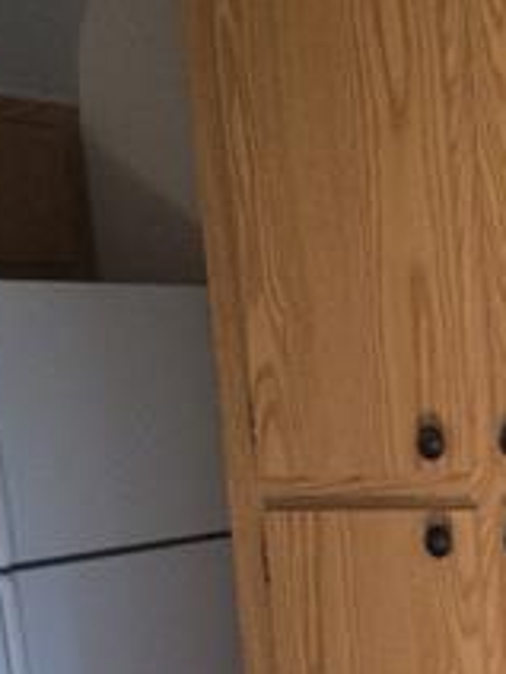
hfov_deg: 17.3
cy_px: 645
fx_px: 1598
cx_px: 566
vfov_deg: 23.0
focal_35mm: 82
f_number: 2.2
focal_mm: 4.15
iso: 160
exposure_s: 1/30
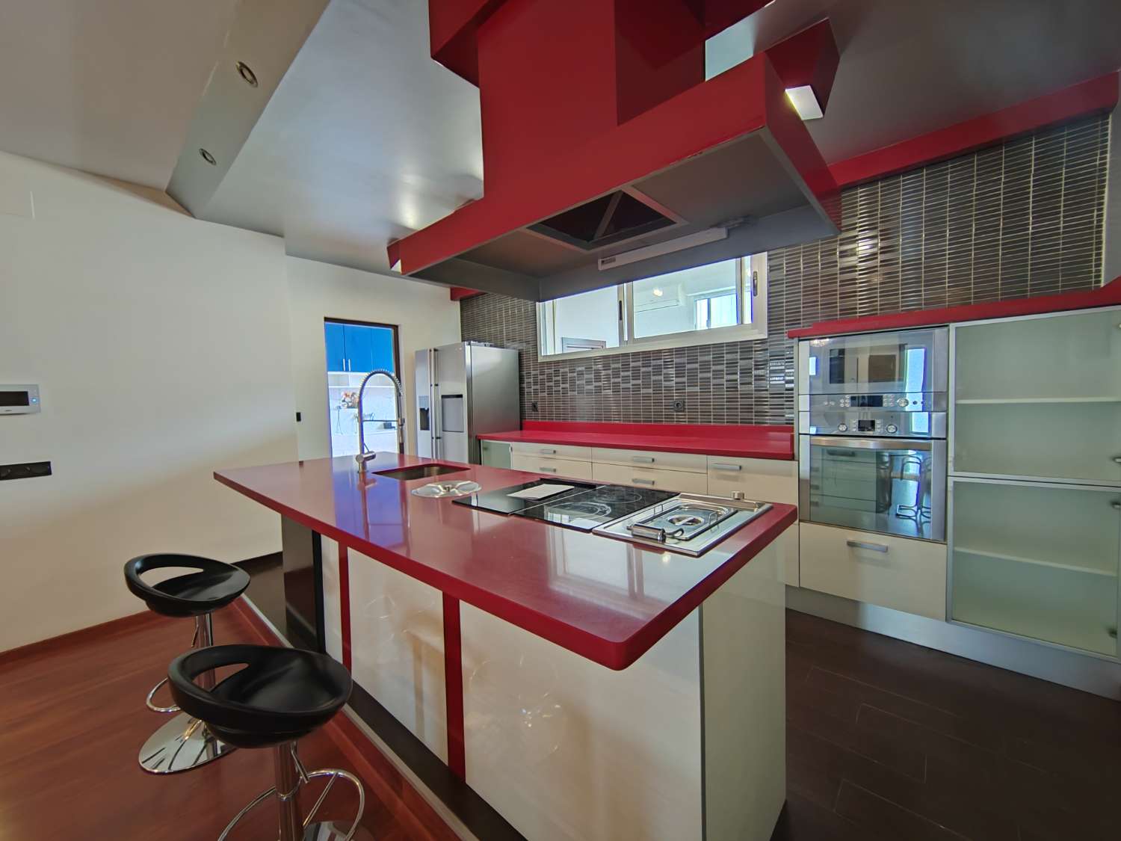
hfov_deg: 106.2
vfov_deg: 89.9
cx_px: 560
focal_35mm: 13
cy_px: 420
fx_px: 421
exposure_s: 1/25
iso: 1000
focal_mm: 2.16
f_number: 2.2
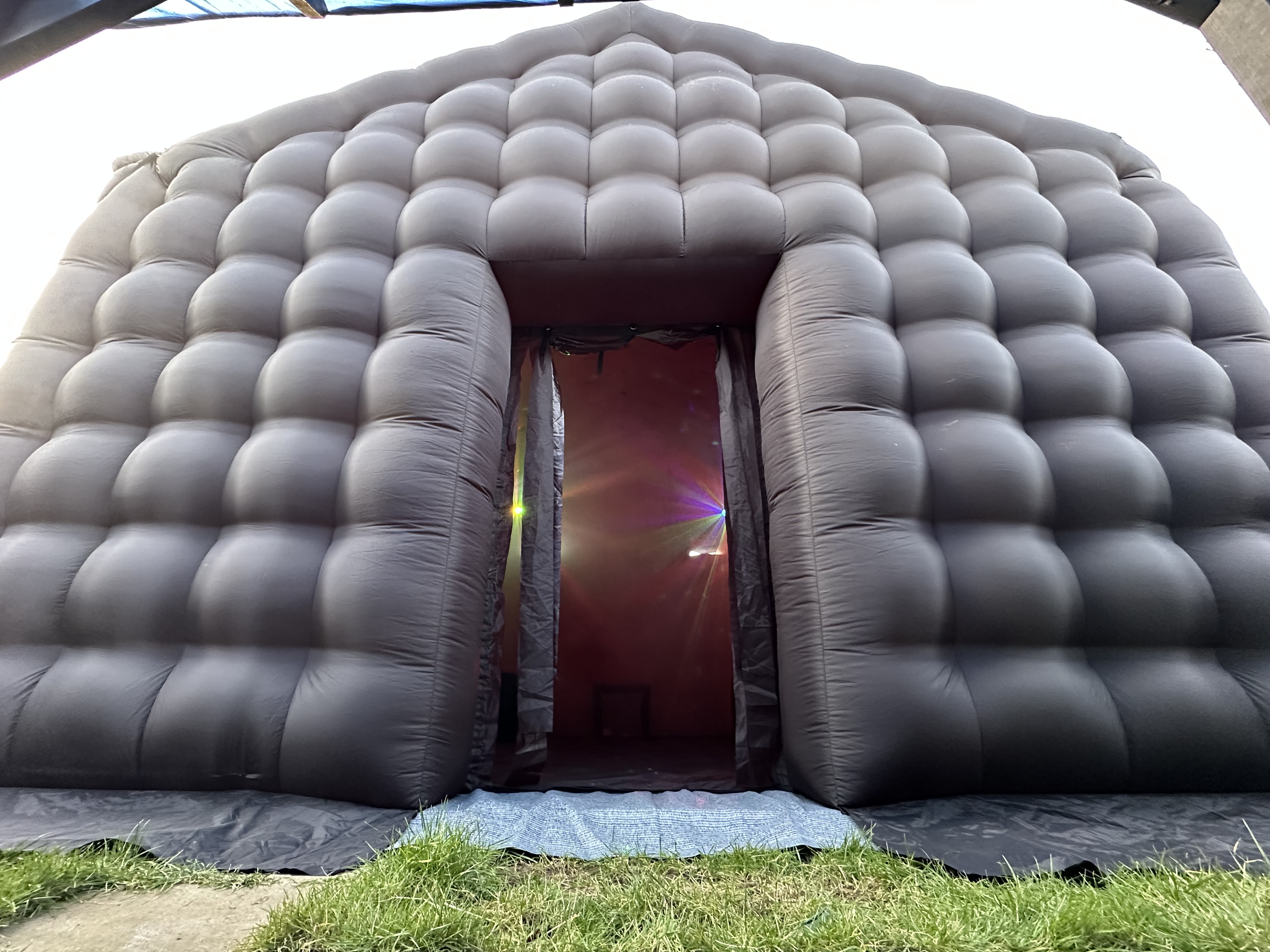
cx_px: 609
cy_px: 494
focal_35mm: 15
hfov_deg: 98.1
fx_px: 550
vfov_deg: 81.7
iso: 400
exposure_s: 1/60
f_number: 2.2
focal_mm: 2.22
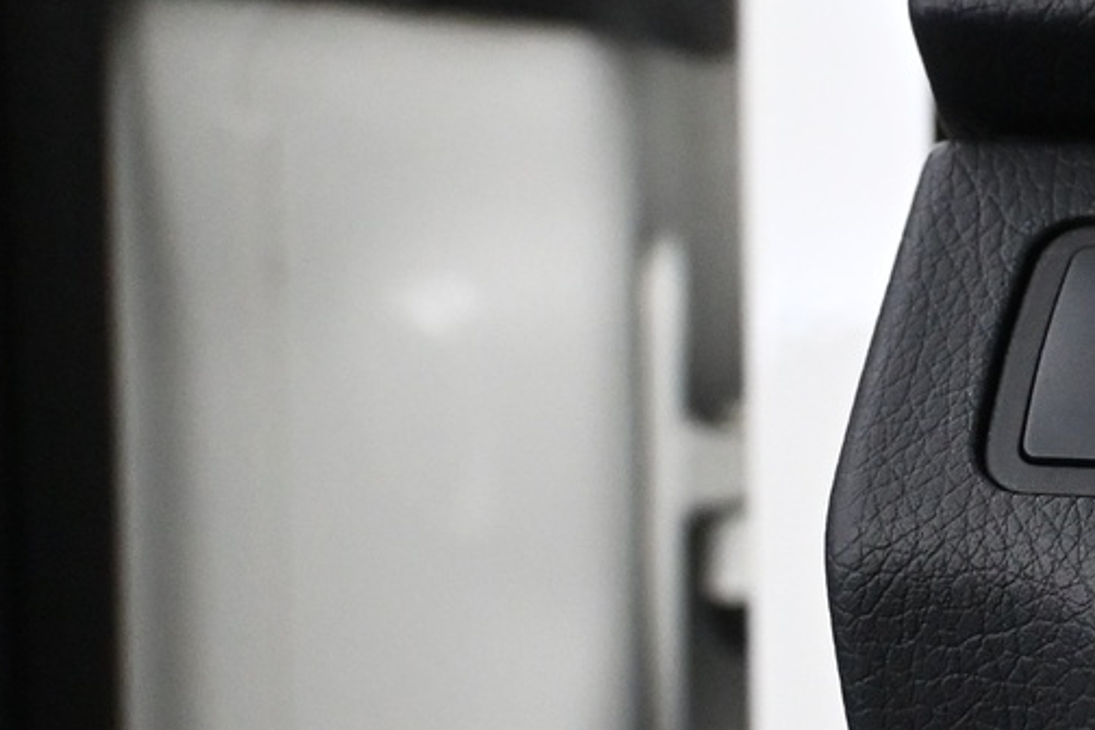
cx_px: 1623
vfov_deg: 12.9
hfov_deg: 17.4
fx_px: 3224
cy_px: 385
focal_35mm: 106
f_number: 4.5
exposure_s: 1/80
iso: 4000
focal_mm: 22
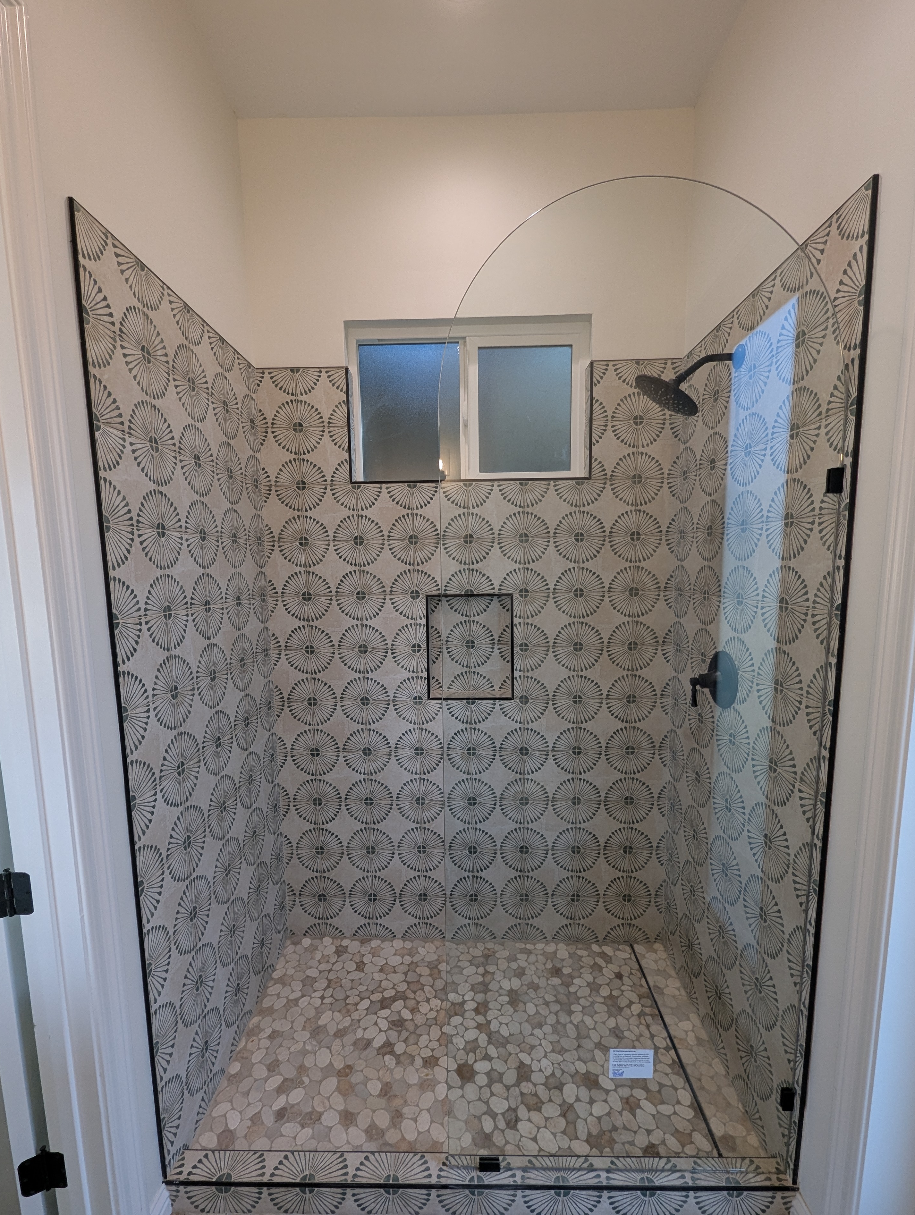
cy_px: 633
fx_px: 492
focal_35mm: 14
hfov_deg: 85.8
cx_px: 469
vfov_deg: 101.9
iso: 61
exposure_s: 1/60
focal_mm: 1.95
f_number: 2.2
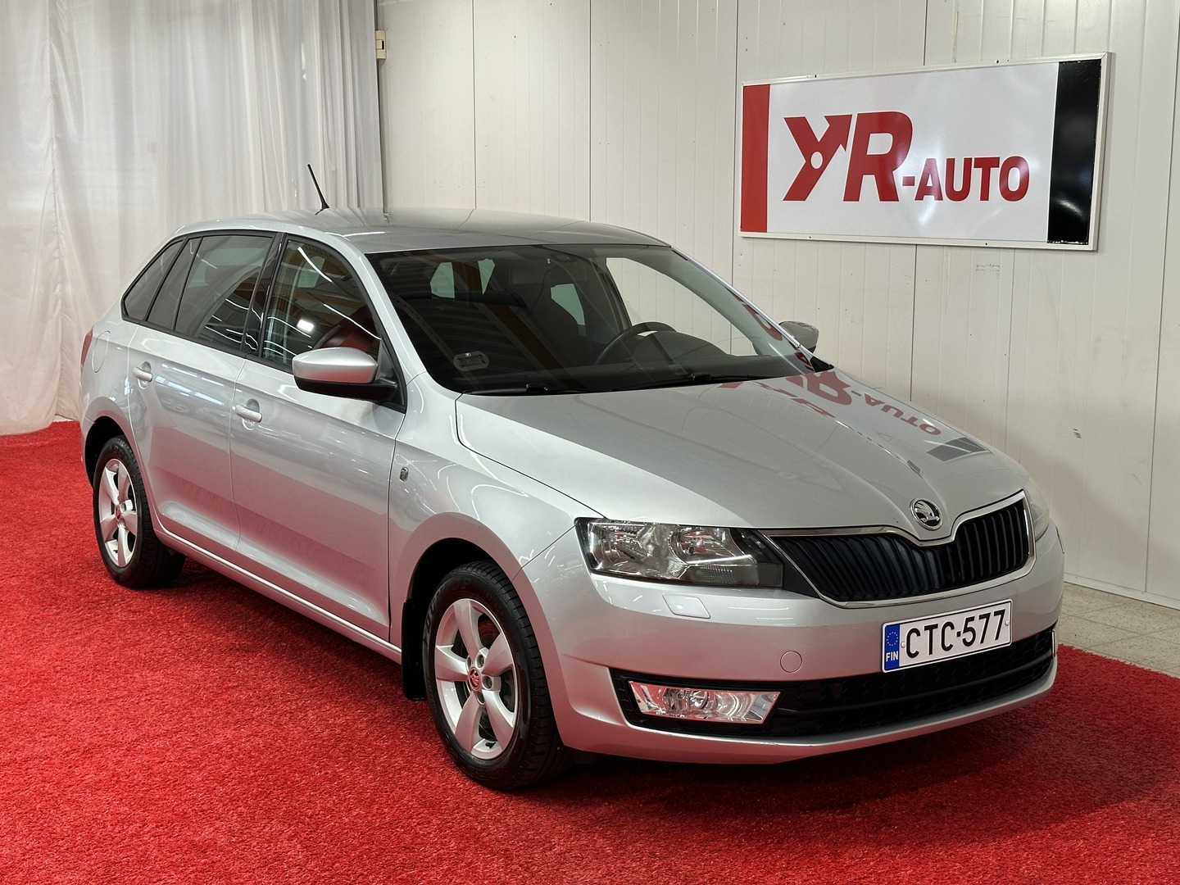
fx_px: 1636
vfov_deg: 30.3
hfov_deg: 39.7
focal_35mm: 48
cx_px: 590
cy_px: 442
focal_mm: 6.86
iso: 80
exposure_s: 1/100
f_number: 1.78
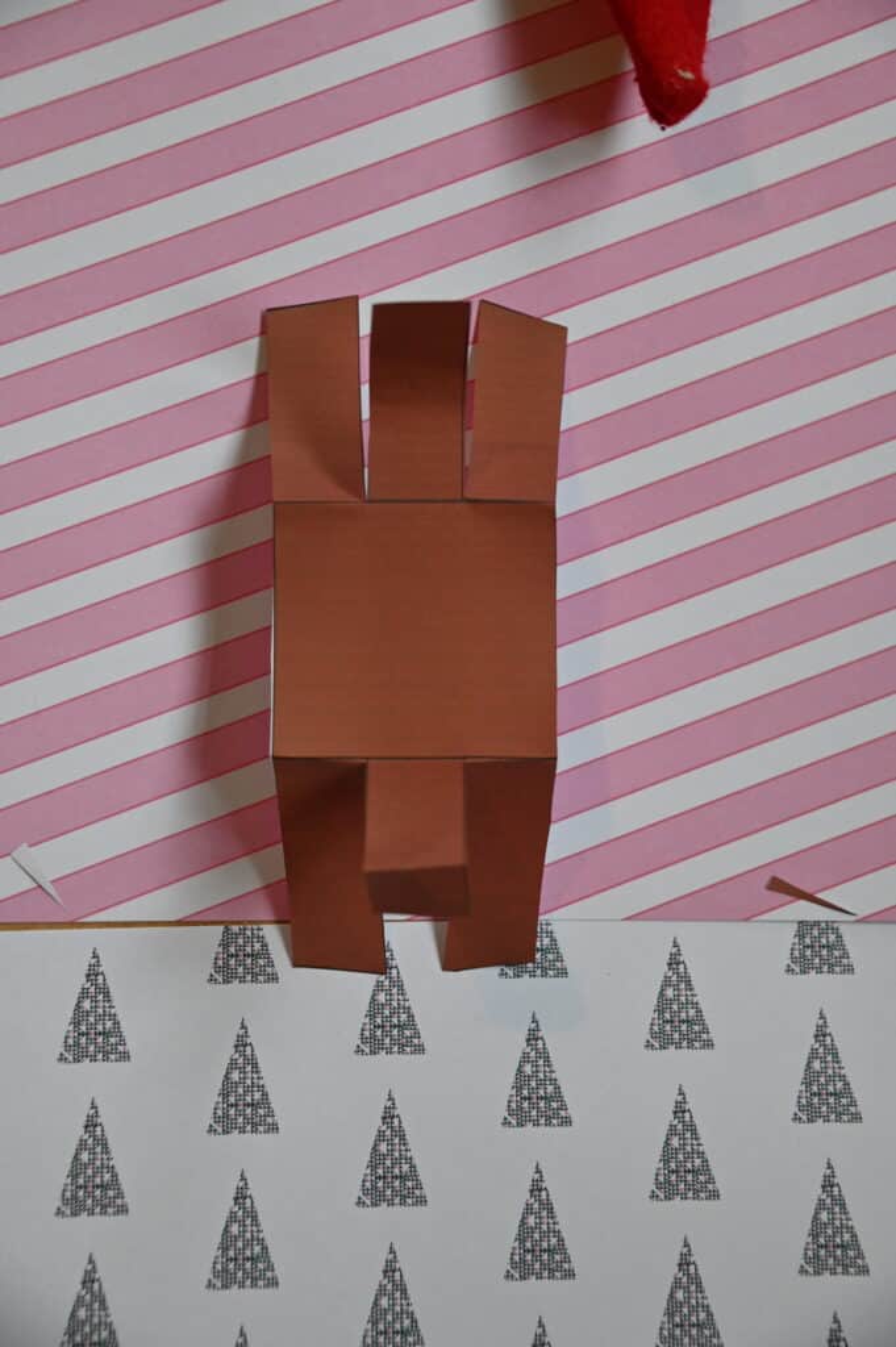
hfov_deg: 18.9
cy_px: 674
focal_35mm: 72
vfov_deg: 28.1
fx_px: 2692
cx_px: 448
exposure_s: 1/125
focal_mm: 72
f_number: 5
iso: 1600
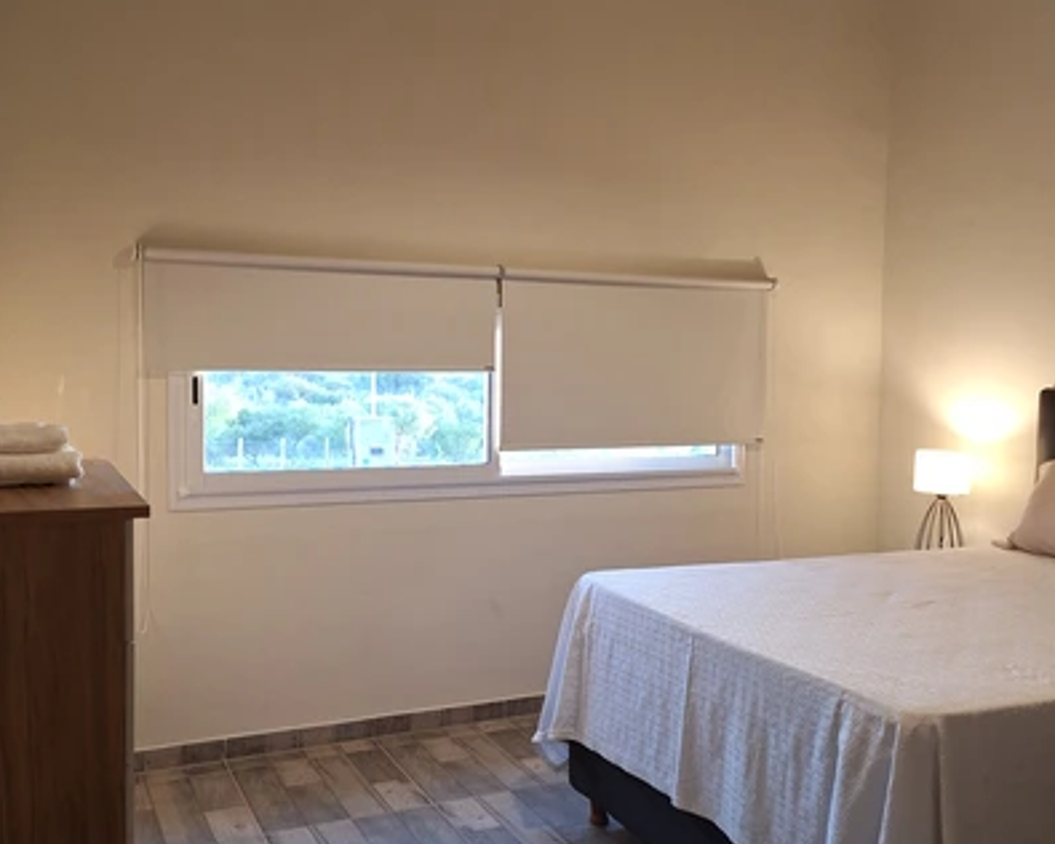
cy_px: 430
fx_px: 781
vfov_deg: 56.8
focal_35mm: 25
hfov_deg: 68.1
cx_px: 510
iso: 125
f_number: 1.8
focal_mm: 5.54
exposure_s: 1/50
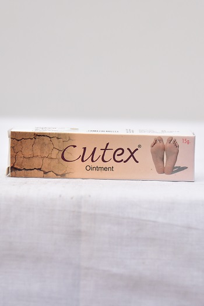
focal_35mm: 100
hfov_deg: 13.7
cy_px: 153
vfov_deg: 20.4
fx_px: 851
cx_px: 102
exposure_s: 1/125
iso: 1600
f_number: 4.5
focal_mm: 100
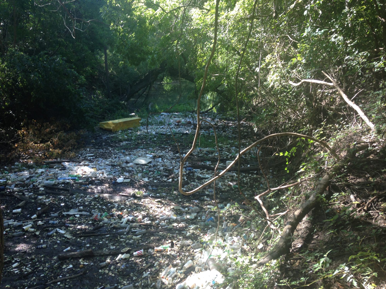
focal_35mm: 33
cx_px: 193
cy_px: 144
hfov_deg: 55.4
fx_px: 368
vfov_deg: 42.9
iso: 50
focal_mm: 4.12
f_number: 2.4
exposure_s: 1/120
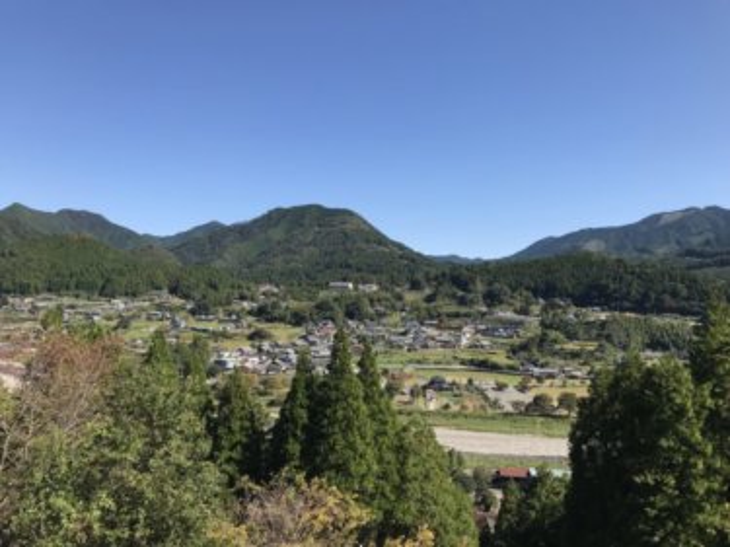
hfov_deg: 63.5
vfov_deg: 49.7
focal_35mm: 28
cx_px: 365
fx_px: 590
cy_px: 274
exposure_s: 1/1623
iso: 20
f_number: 1.8
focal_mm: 3.99
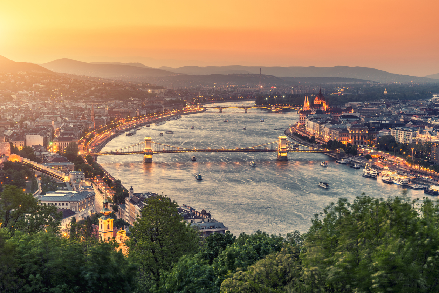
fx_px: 854
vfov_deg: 19.5
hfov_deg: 28.8
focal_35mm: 70
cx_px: 220
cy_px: 146
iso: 100
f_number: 9
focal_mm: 70
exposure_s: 1
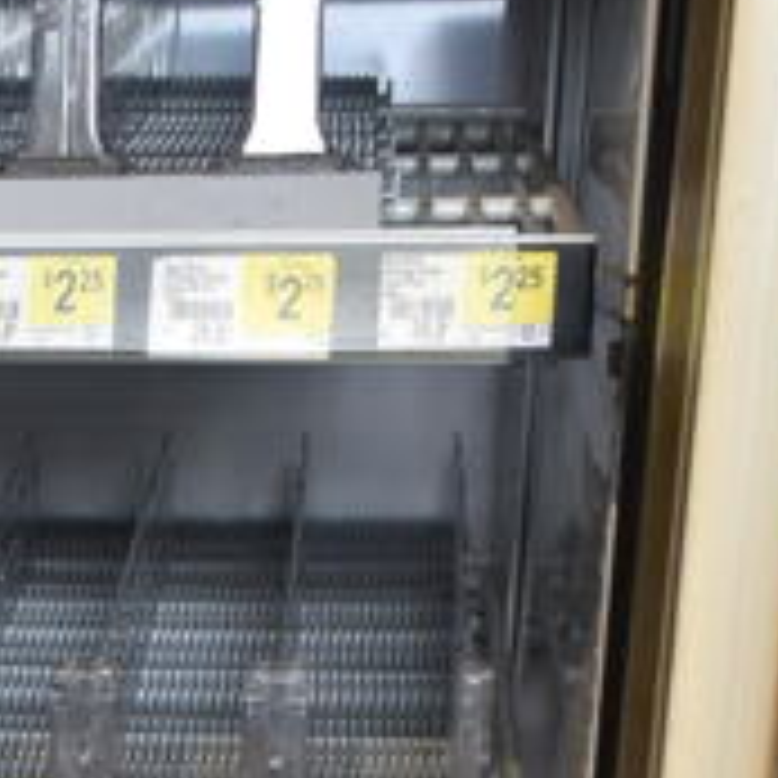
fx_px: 3077
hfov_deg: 13.7
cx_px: -301
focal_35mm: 121
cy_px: 1405
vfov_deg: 13.0
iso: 450
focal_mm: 18
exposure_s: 1/30
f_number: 3.5
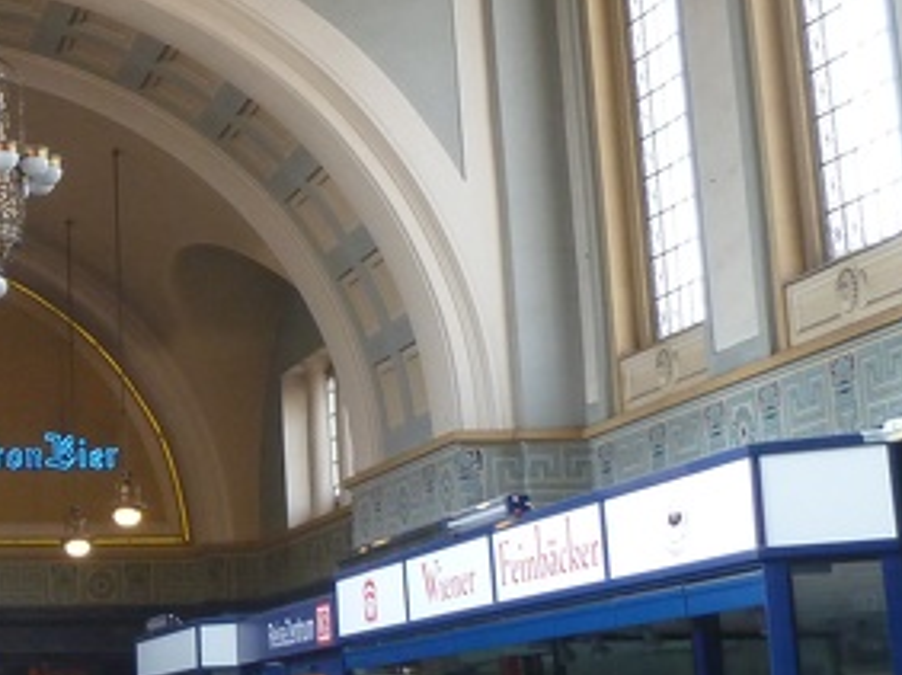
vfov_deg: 16.2
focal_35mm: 90
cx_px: -86
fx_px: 2343
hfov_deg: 20.8
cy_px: 115
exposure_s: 1/30
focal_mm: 5.3
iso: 200
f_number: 3.5
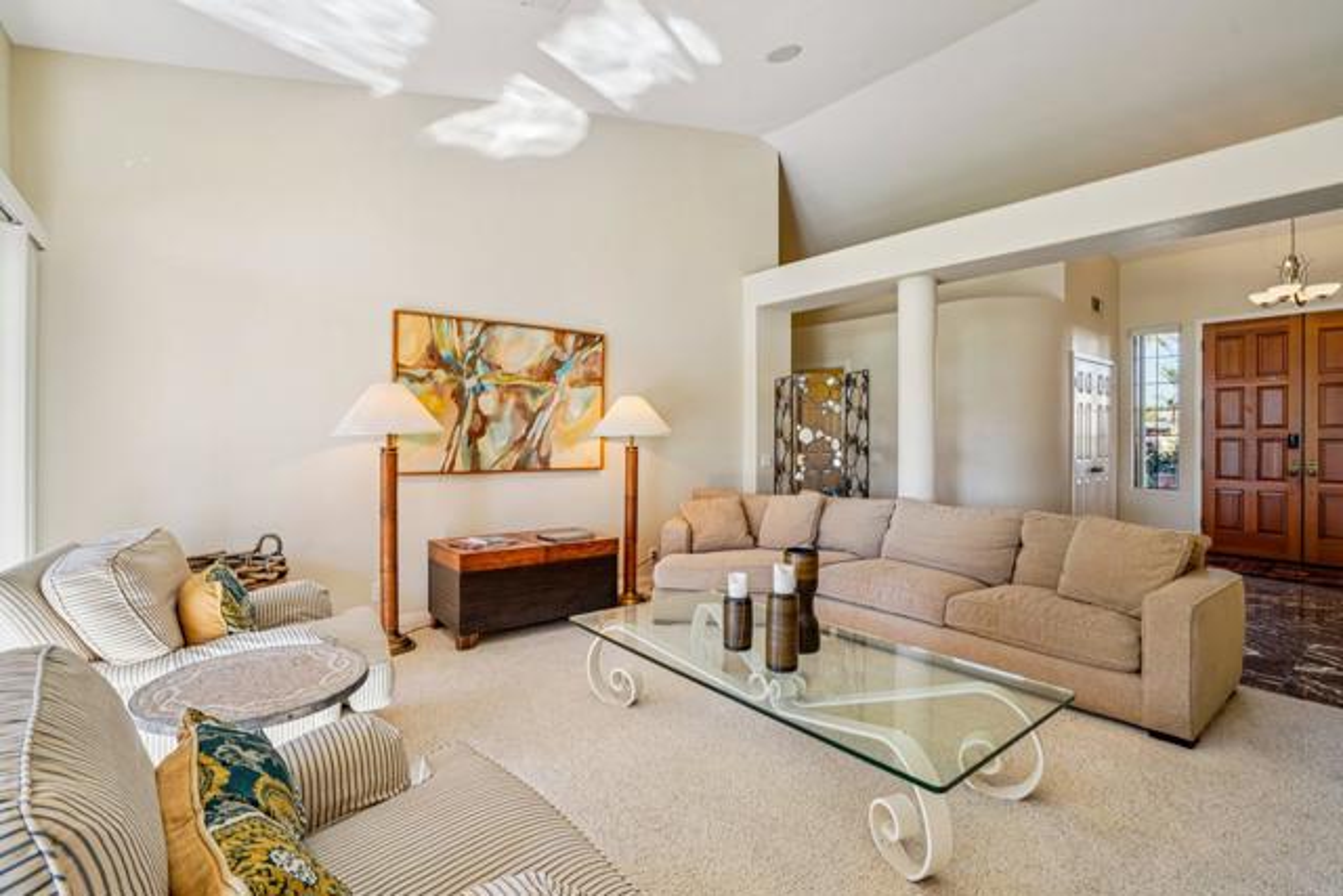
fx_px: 597
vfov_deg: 73.8
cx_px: 672
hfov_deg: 96.7
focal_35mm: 16
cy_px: 448
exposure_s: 1/30
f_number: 8
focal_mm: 16
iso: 320
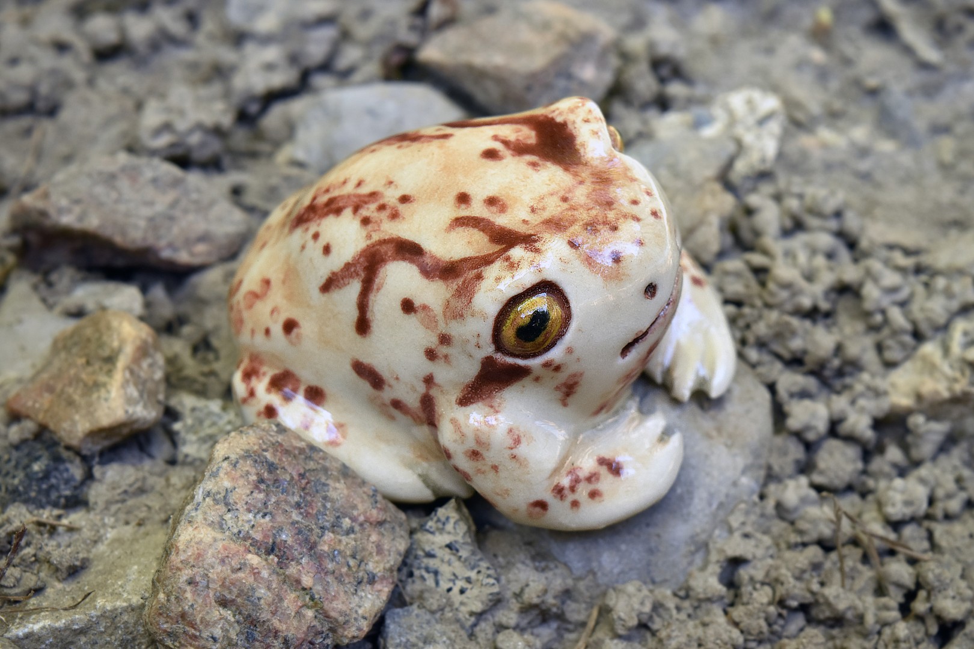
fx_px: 2232
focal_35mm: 82
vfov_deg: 16.6
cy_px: 324
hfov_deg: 24.6
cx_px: 487
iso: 500
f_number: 13
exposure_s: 1/25
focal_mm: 55
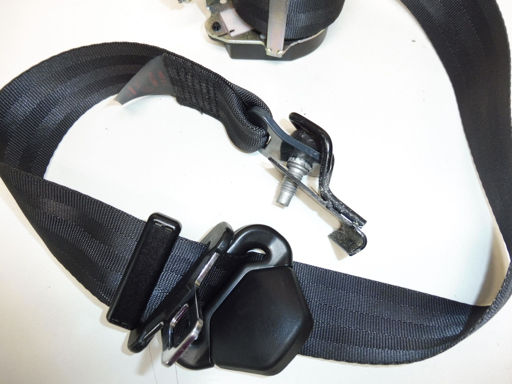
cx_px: 256
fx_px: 355
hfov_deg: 71.6
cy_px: 192
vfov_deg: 56.8
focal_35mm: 24
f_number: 3.5
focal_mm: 4.3
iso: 200
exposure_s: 1/60
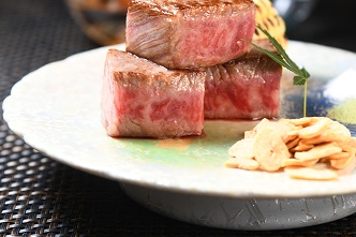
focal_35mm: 158
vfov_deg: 8.7
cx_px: 256
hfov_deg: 13.0
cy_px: 67
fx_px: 1562
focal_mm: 105
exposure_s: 1/40
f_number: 6.3
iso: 100
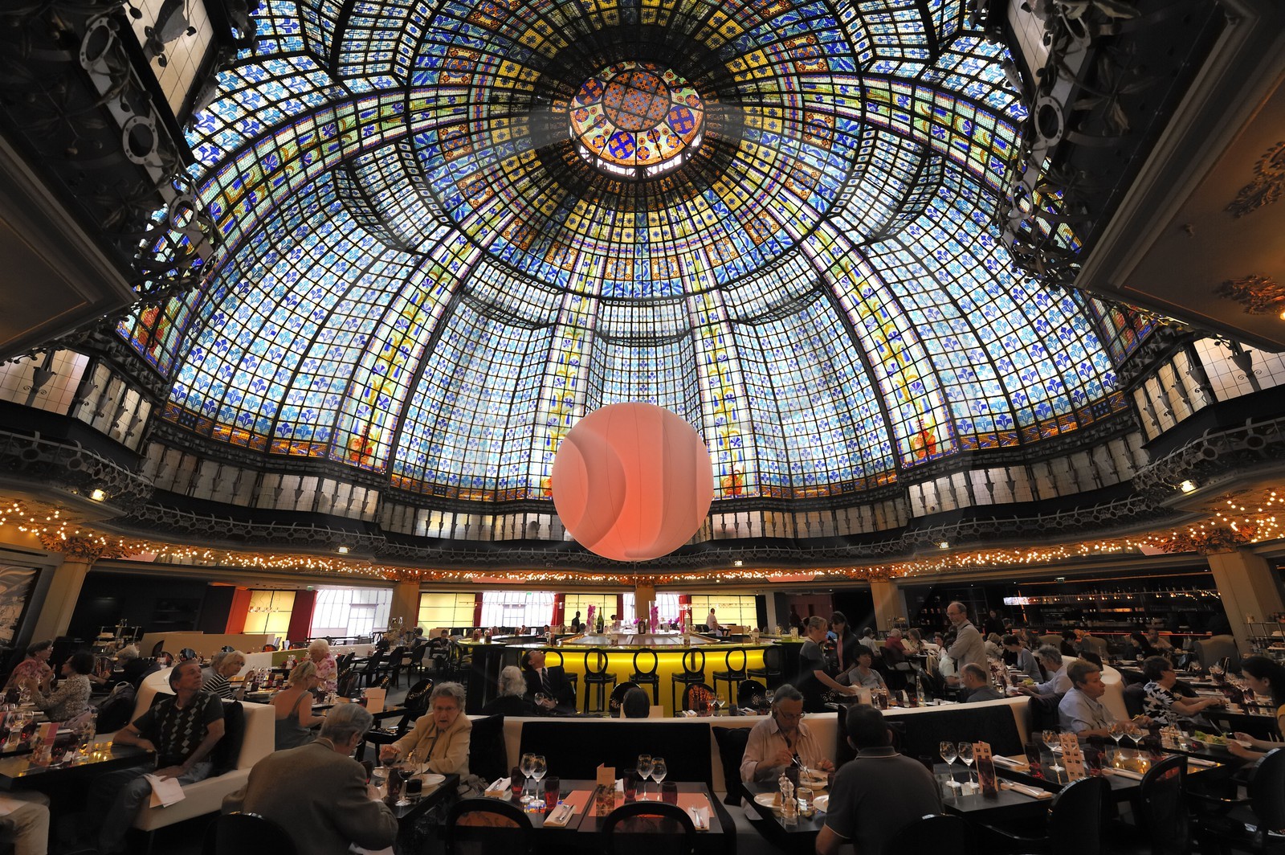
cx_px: 642
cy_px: 428
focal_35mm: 14
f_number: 5.6
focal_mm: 14
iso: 400
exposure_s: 1/100
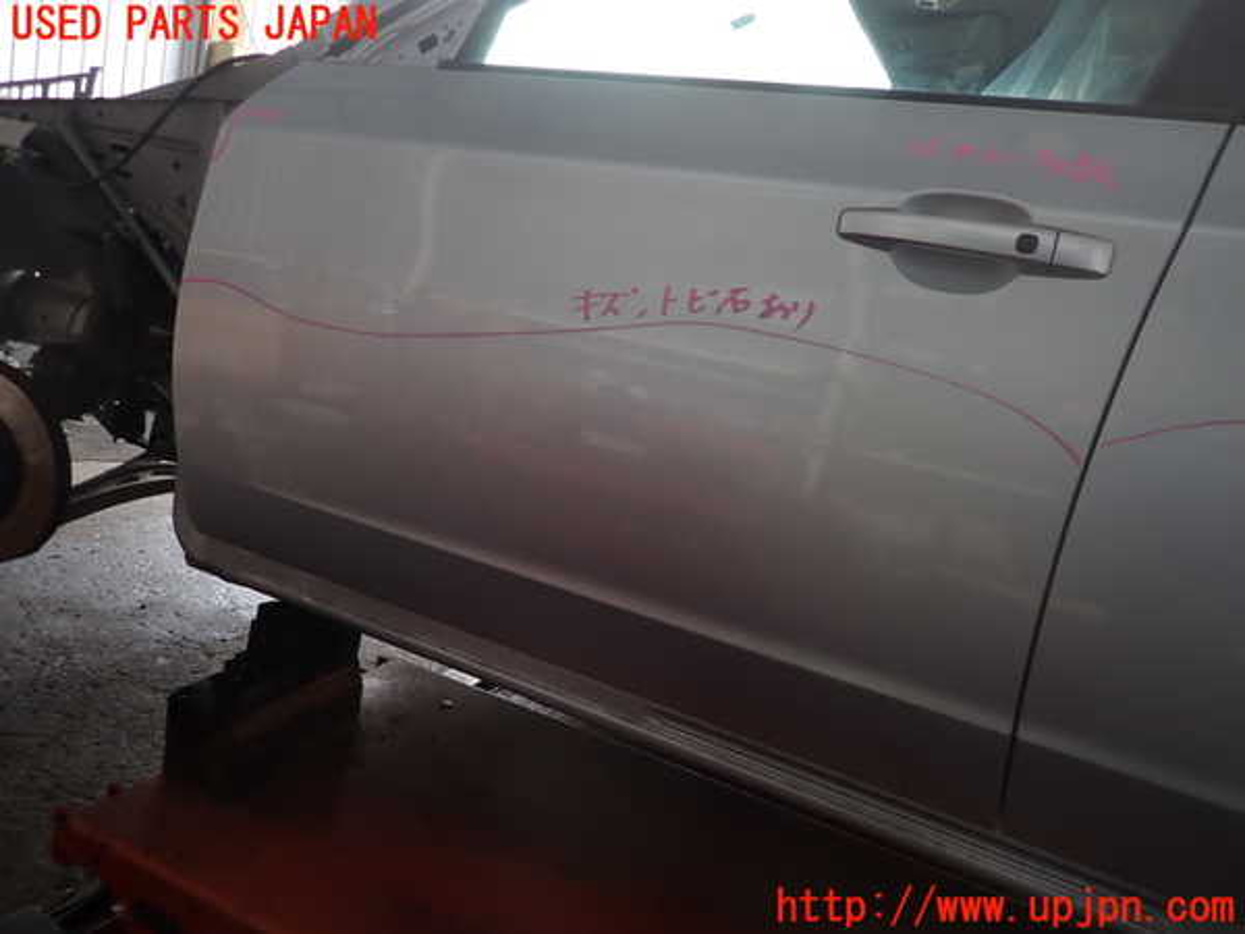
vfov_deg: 54.9
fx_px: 899
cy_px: 467
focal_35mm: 25
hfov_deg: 69.4
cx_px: 622
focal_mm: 4.5
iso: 100
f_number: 2
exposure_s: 1/60
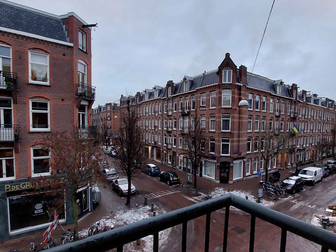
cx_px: 181
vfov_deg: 71.5
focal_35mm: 18
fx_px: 175
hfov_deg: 87.6
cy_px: 133
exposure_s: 1/50
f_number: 2.2
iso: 125
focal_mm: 1.74
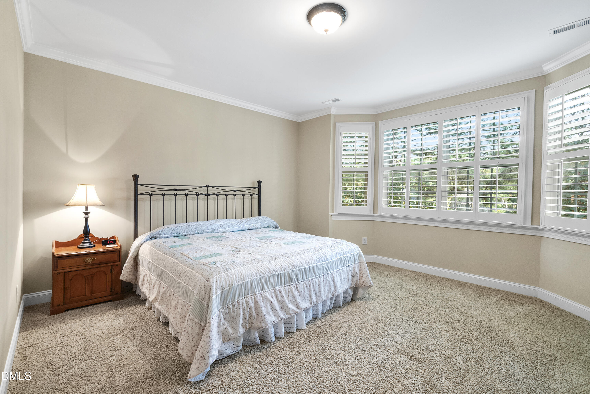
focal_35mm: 16
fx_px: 262
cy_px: 197
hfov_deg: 96.7
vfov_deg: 73.8
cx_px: 295
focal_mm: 16
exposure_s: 1/3
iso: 800
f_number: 7.1
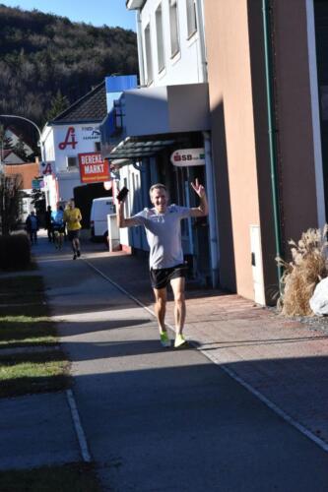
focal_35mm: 158
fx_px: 2154
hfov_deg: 8.7
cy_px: 246
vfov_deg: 13.0
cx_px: 164
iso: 2000
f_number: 18
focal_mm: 105
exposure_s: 1/1250
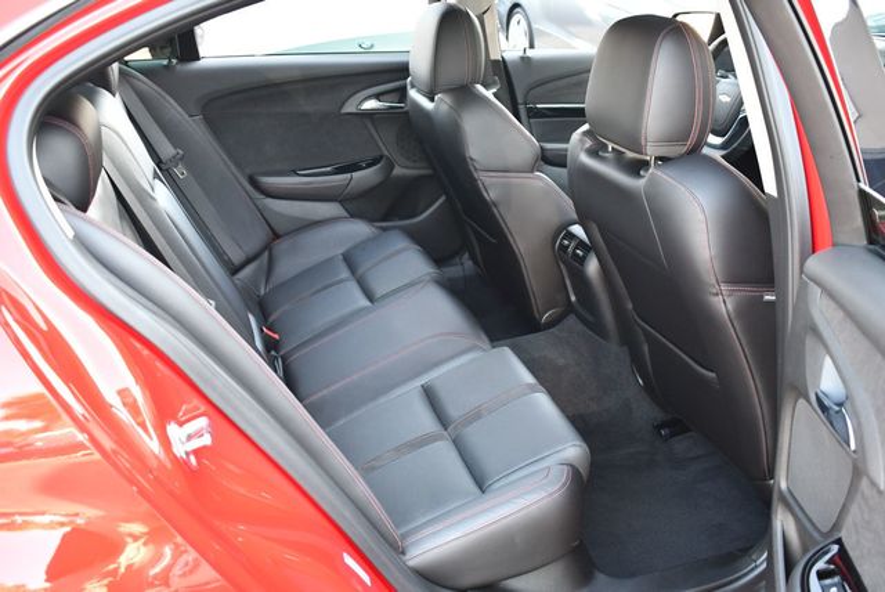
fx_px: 886
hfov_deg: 53.1
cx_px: 442
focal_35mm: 36
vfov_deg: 36.9
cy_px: 296
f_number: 3.5
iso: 900
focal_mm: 18
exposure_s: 1/125
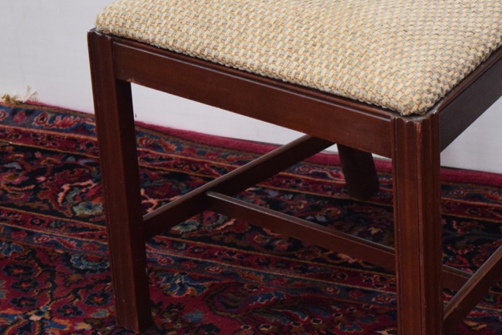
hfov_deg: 15.5
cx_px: 396
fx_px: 1839
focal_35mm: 132
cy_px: 217
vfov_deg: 10.4
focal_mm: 55
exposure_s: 1/60
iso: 3200
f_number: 5.6
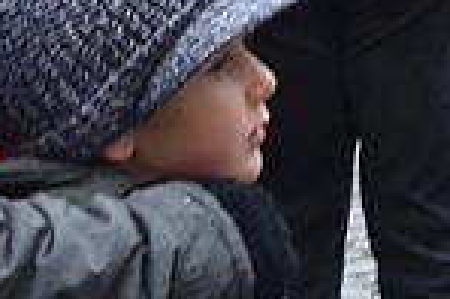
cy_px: -355
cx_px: 1046
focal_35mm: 302
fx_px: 3771
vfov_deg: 4.5
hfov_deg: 6.5
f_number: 5
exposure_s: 1/100
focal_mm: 32
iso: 400
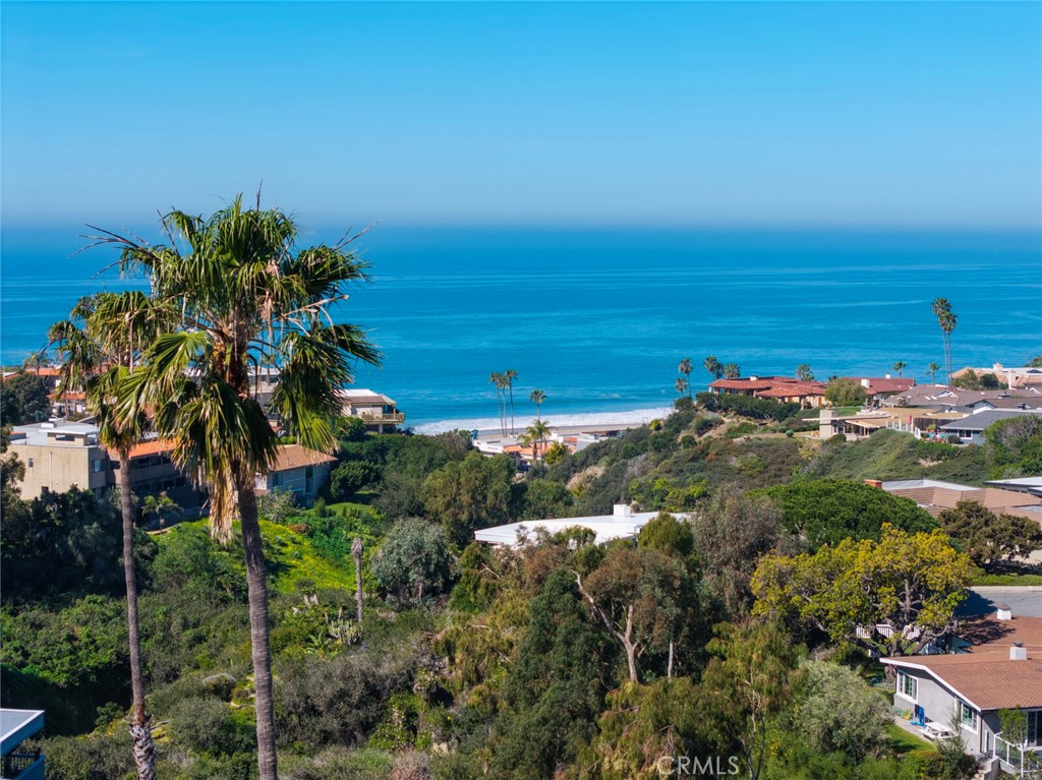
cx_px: 521
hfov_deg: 27.8
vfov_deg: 21.0
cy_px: 390
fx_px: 2106
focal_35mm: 70
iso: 160
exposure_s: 1/1500
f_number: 2.8
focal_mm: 19.35
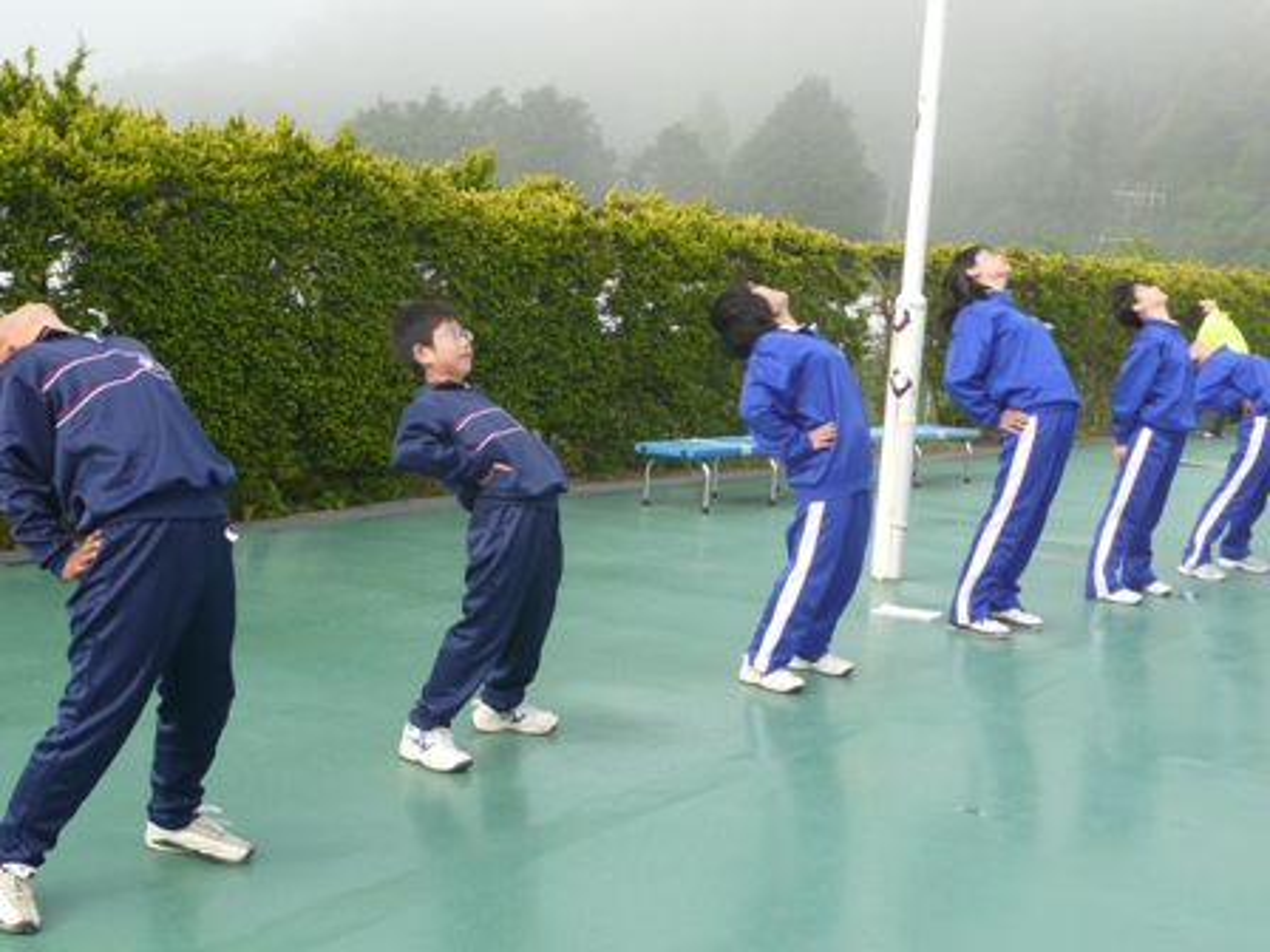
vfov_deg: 26.6
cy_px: 476
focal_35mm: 55
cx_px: 635
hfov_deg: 34.9
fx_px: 2018
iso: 100
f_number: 4.3
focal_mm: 9.1
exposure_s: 1/200
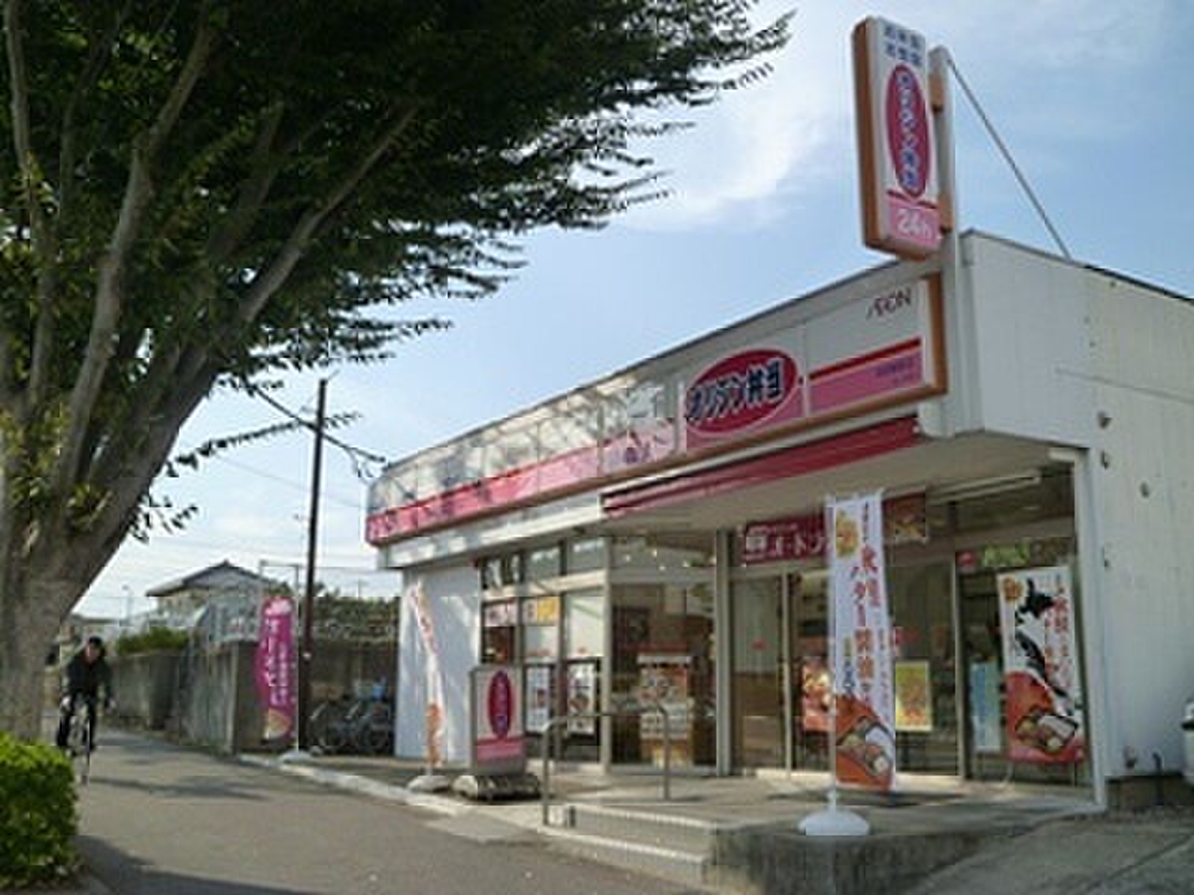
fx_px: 1242
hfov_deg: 51.4
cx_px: 597
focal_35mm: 36
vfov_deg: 39.7
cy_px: 448
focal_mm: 6.3
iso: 125
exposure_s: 1/400
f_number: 4.5
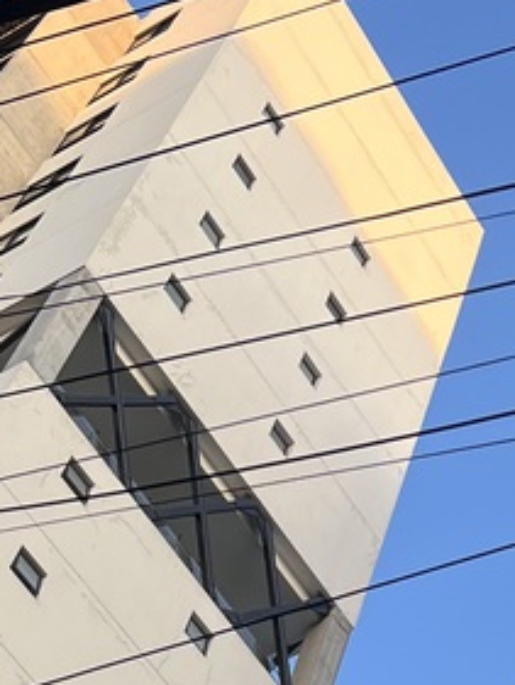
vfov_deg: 16.1
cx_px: 686
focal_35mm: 111
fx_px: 2200
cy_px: 1043
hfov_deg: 12.9
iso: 50
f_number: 1.5
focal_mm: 5.7
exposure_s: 1/480
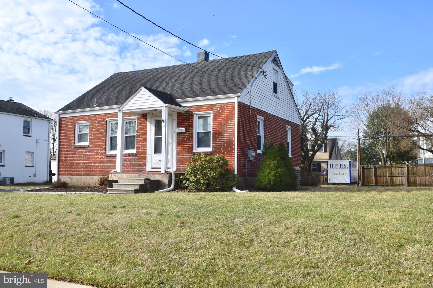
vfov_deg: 38.4
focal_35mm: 34
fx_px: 415
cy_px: 144
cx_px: 216
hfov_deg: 55.1
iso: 200
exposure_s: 1/400
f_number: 10
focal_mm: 23
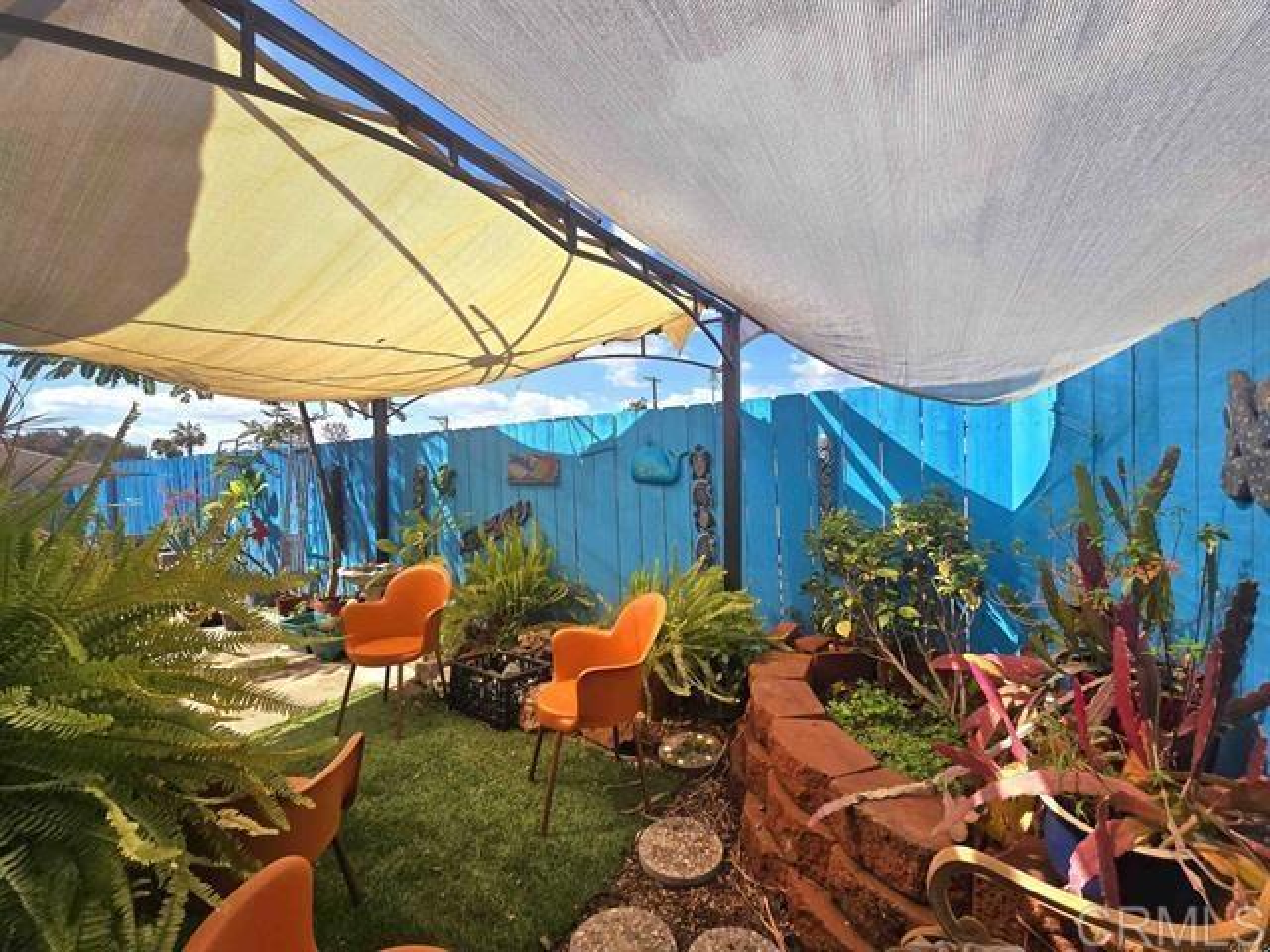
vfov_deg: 89.9
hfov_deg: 106.2
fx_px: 477
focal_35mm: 13
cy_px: 476
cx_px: 635
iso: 50
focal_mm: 2.2
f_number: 2.2
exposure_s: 1/2000
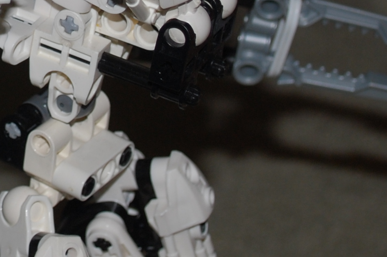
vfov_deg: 6.2
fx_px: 2364
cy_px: -140
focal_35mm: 220
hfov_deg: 9.2
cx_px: -119
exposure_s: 1/60
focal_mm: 36
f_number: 5.3
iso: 200
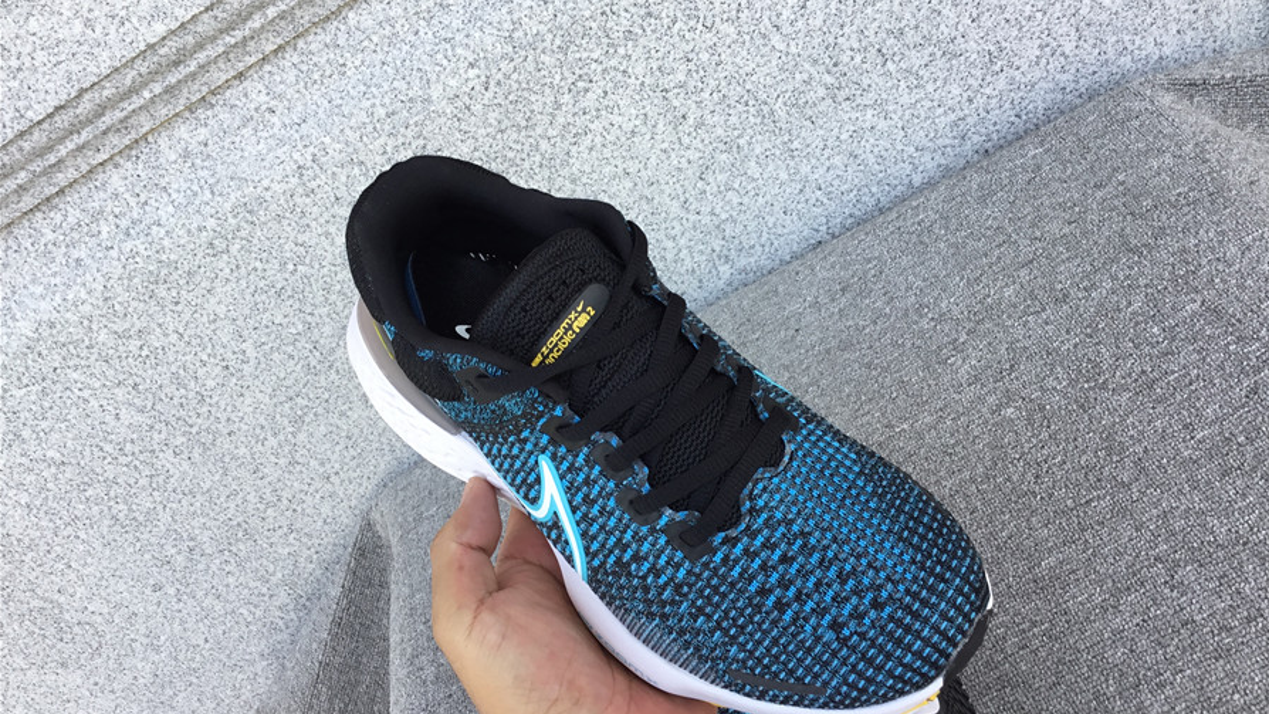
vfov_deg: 34.7
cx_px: 637
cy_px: 366
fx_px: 1144
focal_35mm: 34
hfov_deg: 58.0
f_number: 2.4
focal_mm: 3.3
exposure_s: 1/100
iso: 25
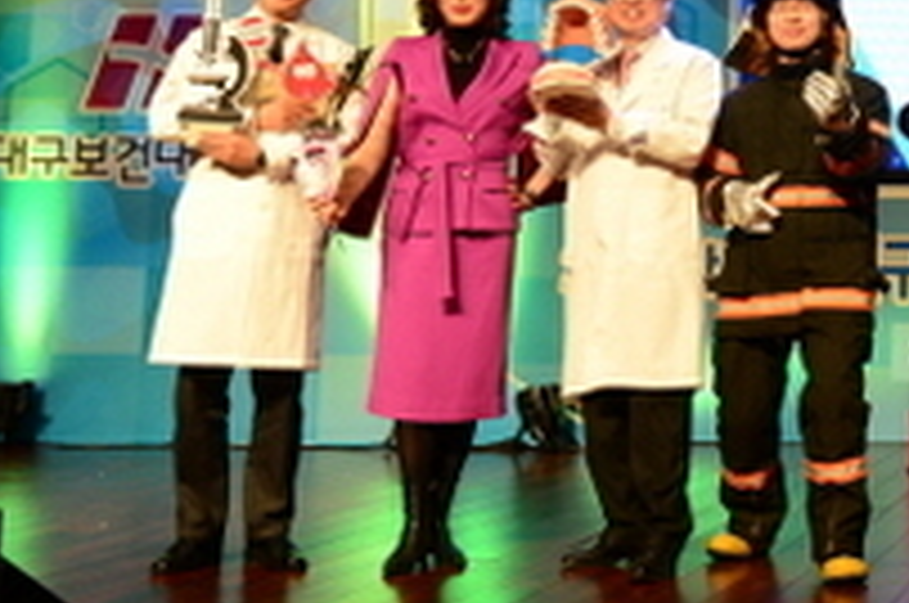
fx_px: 2168
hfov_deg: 21.8
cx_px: 1107
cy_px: -7
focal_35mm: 86
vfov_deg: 15.5
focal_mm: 31
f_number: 5.6
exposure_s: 1/80
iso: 500
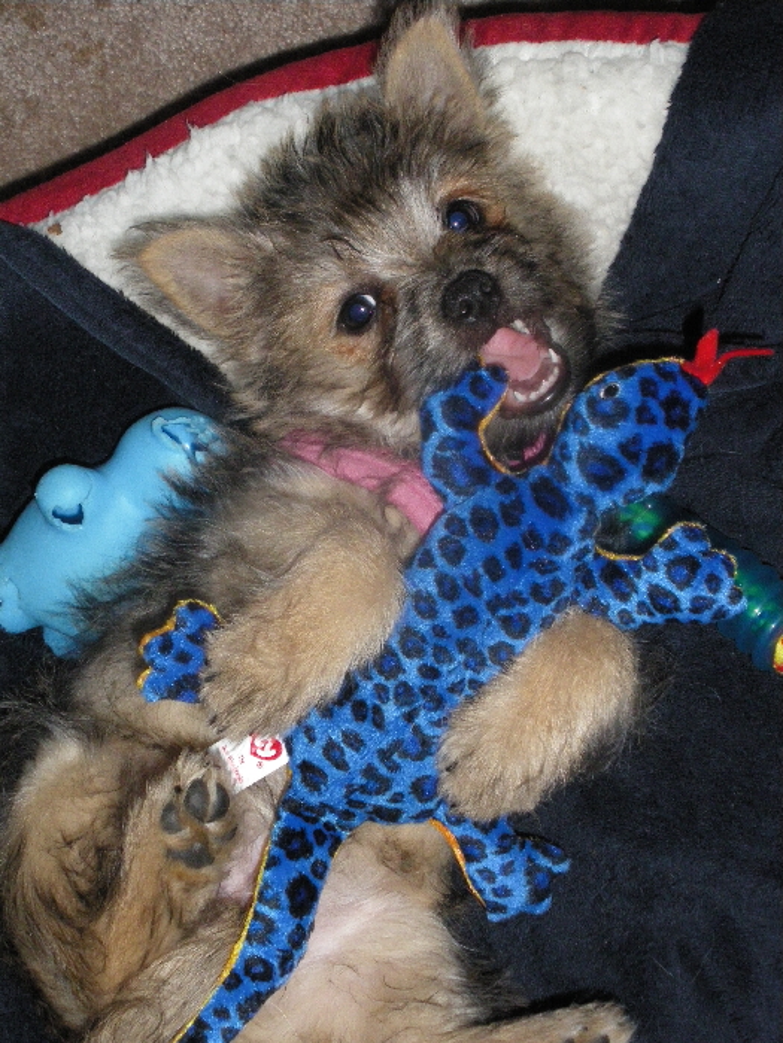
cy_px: 522
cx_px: 392
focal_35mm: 51
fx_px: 1538
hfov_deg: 28.6
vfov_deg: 37.5
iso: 400
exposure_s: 1/60
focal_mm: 9
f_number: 4.4
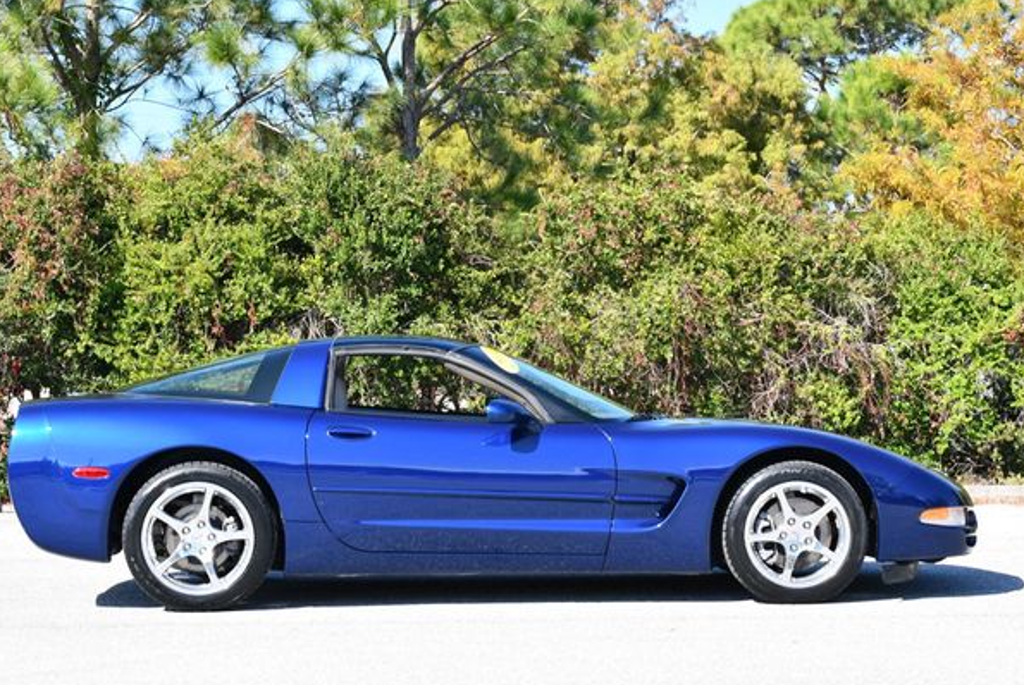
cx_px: 492
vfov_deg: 15.9
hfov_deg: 23.6
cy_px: 336
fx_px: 2449
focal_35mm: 86
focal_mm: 40
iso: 200
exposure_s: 1/250
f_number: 8
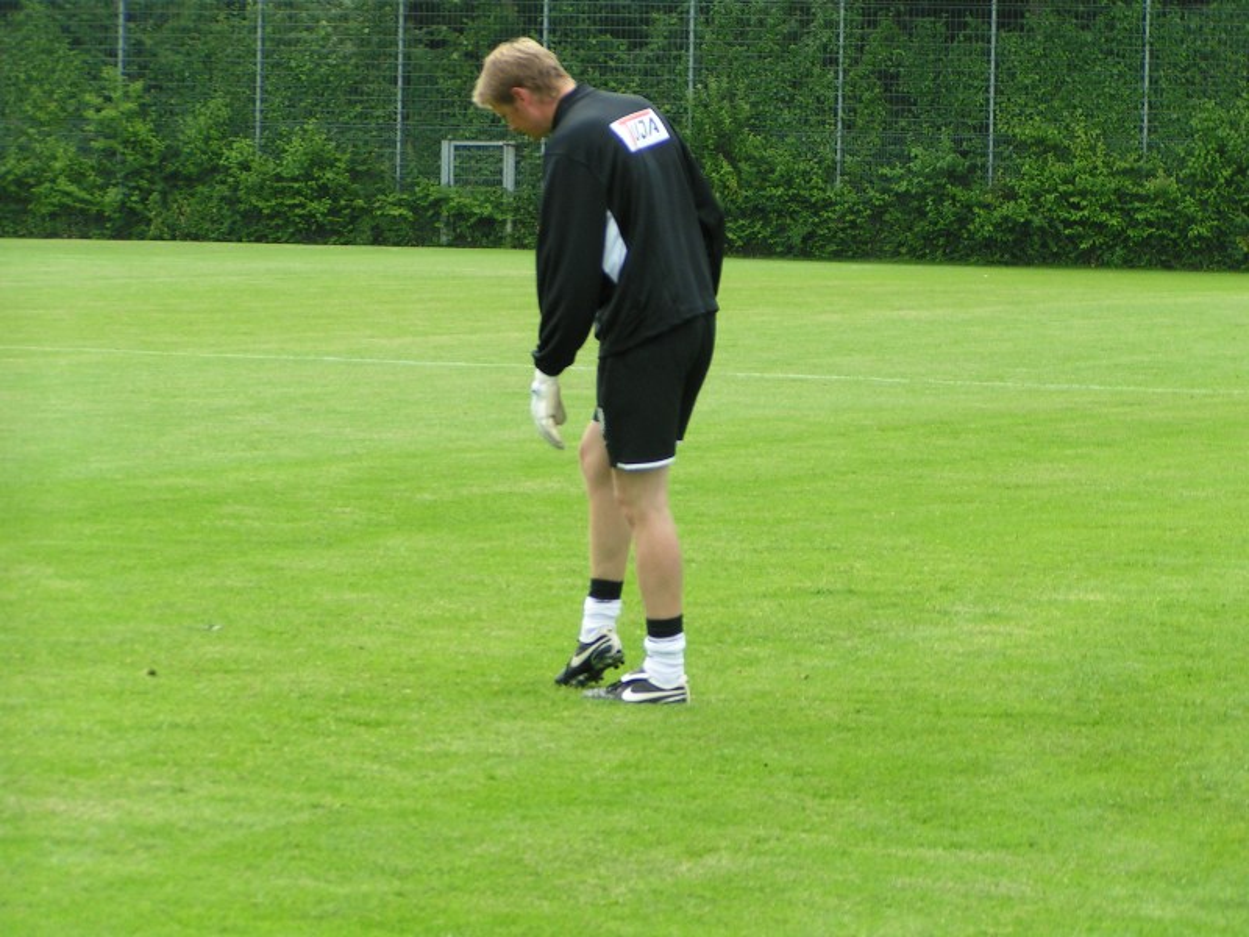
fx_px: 5917
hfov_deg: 12.0
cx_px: 624
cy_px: 468
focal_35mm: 164
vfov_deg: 9.1
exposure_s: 1/200
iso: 50
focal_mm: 25.1
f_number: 4.5
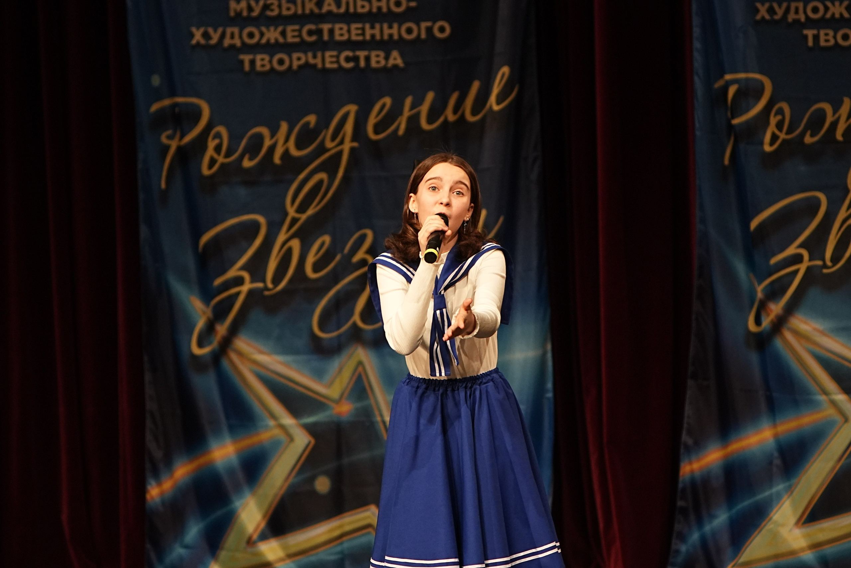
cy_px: 284
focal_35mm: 300
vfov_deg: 4.6
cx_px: 426
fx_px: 7092
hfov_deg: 6.9
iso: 2000
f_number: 3.2
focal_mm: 200
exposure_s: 1/400
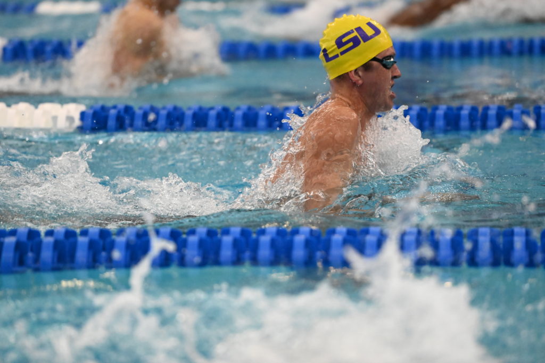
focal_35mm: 200
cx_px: 272
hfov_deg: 10.3
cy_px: 182
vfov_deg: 6.9
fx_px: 3027
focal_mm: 200
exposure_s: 1/1250
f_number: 2.8
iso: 10000
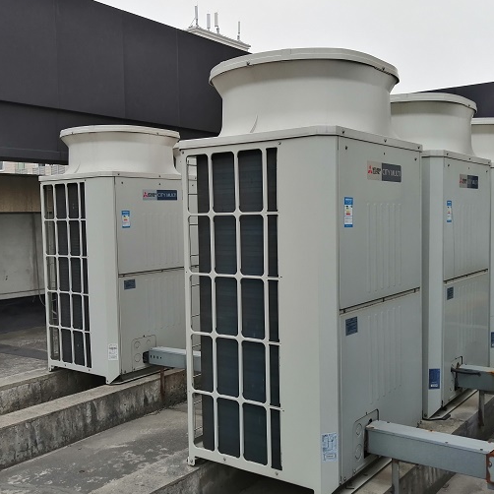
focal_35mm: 38
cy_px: 255
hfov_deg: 43.8
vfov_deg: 43.9
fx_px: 614
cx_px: 262
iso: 80
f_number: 1.8
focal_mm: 3.88
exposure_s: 1/100
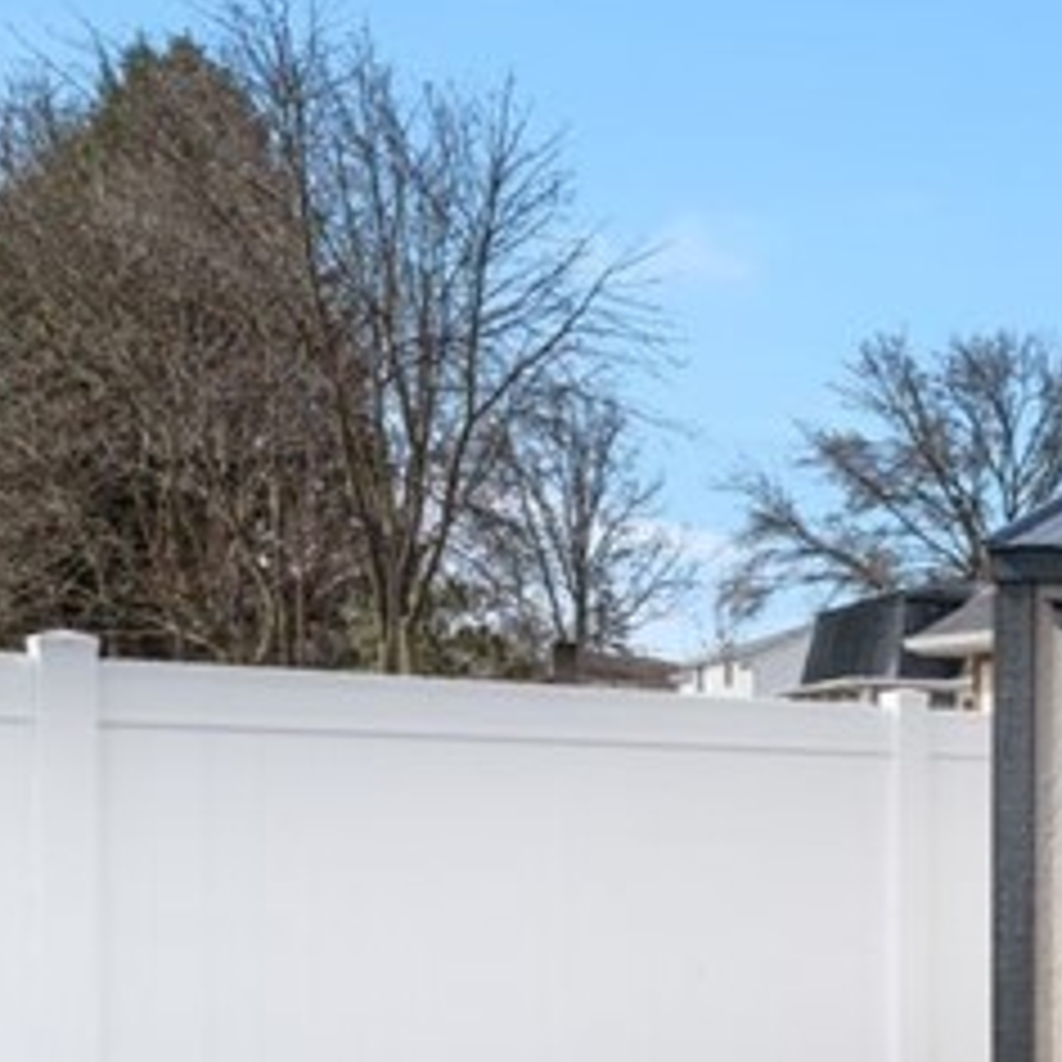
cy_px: 999
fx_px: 1631
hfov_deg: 25.3
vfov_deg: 33.7
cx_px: 1665
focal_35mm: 47
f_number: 8
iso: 320
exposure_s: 1/200
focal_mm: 12
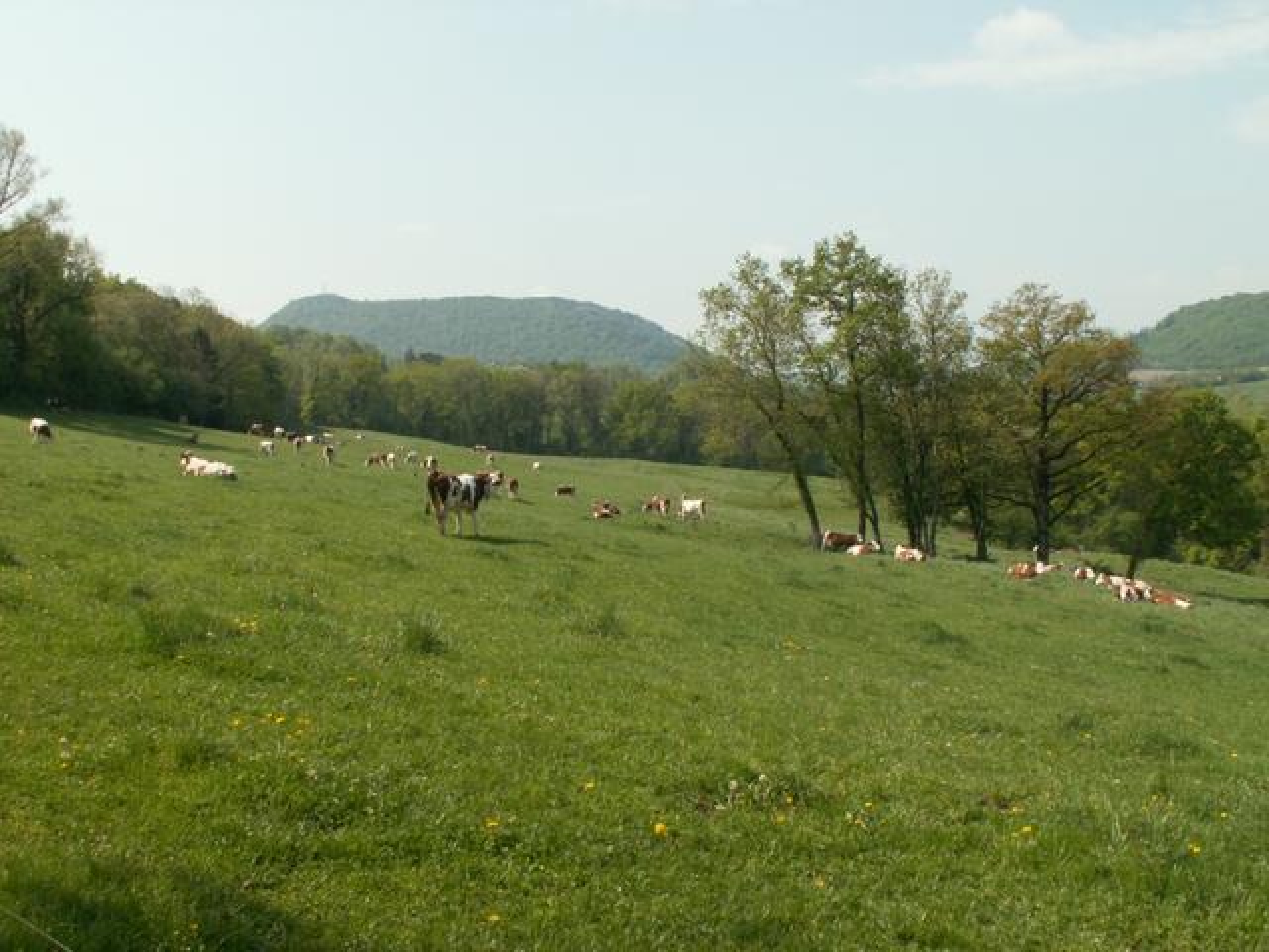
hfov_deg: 52.6
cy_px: 476
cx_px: 634
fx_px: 1283
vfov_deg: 40.7
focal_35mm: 35
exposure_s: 1/200
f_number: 6.3
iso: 50
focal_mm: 5.86
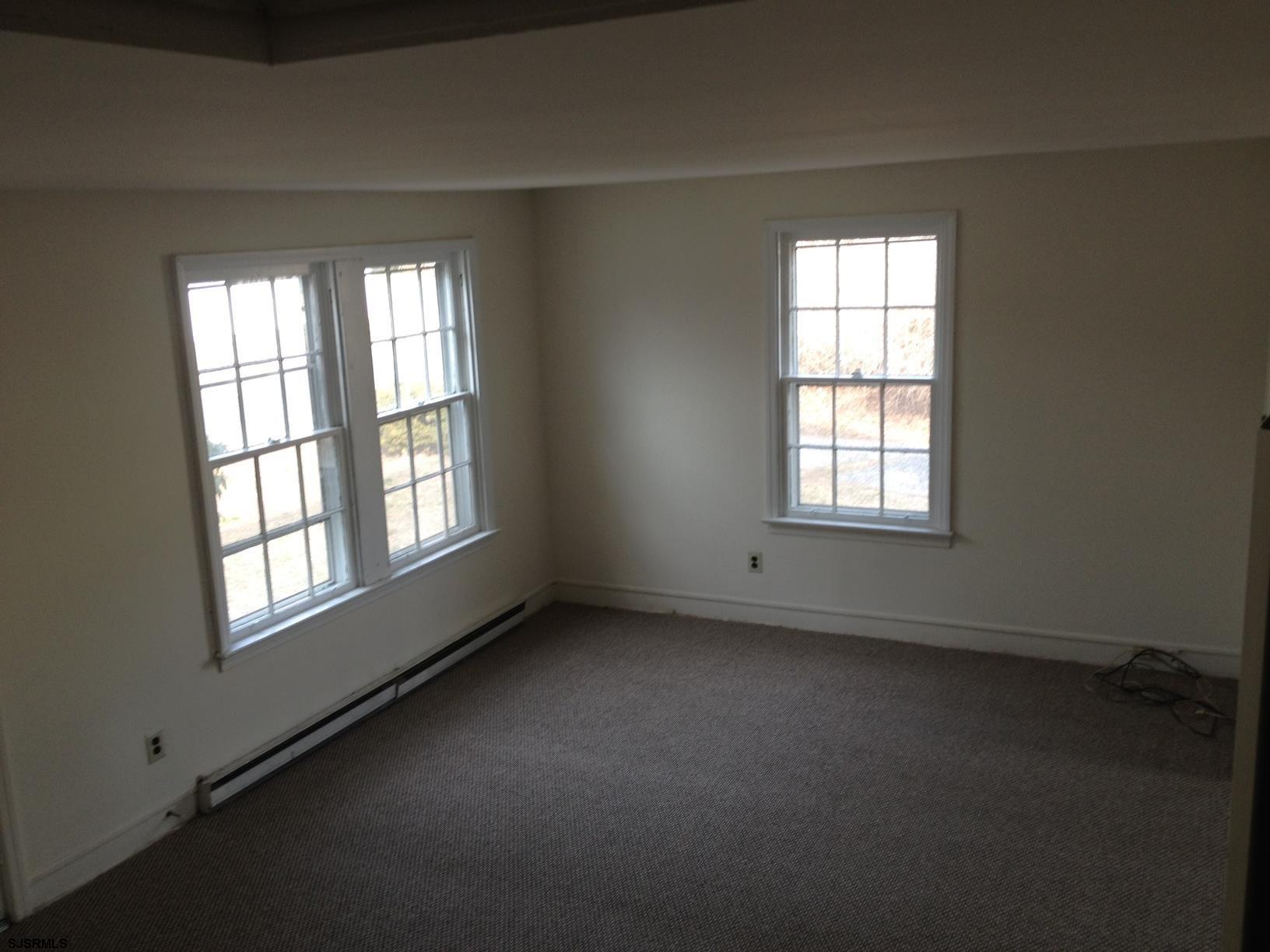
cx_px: 635
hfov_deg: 52.6
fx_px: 1284
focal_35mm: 35
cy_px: 476
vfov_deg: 40.7
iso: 64
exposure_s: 1/60
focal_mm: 4.28
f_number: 2.4
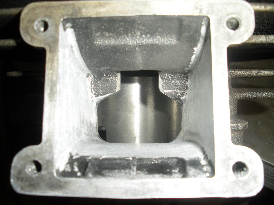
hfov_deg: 51.4
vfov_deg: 39.7
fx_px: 285
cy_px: 102
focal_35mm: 36
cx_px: 137
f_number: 3.5
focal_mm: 6.3
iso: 64
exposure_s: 1/60
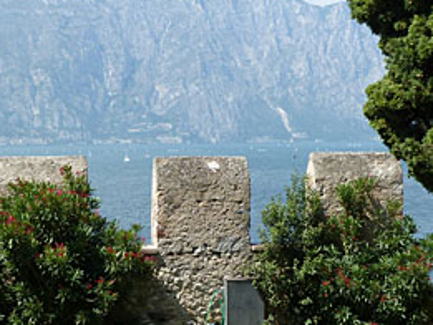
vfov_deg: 14.7
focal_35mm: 101
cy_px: 189
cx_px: 149
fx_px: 1264
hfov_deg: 19.4
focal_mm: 7.3
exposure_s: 1/400
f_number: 4
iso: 80
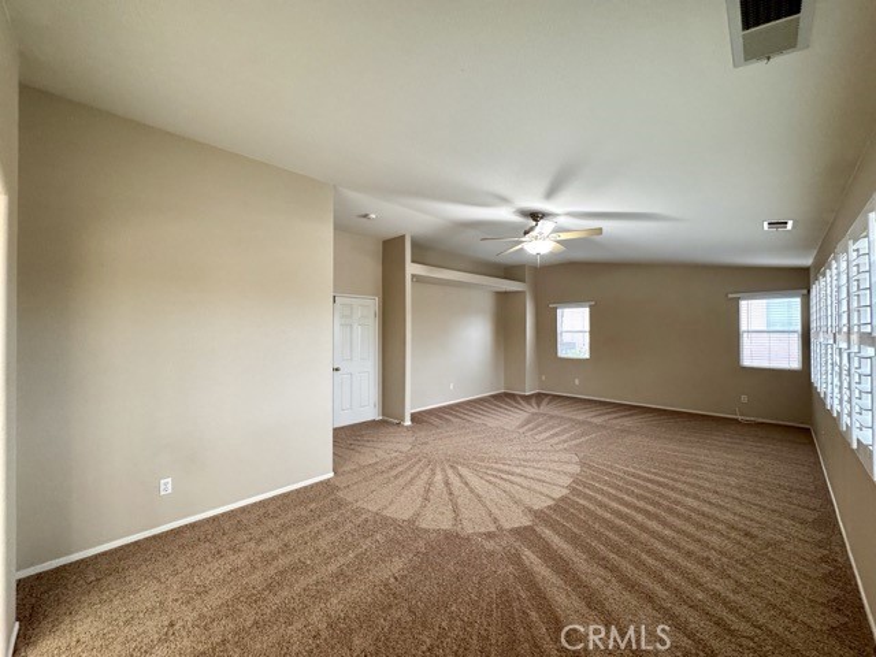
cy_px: 328
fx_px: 354
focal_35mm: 14
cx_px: 438
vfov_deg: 85.7
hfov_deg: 102.1
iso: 320
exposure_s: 1/60
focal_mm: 2.22
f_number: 2.2
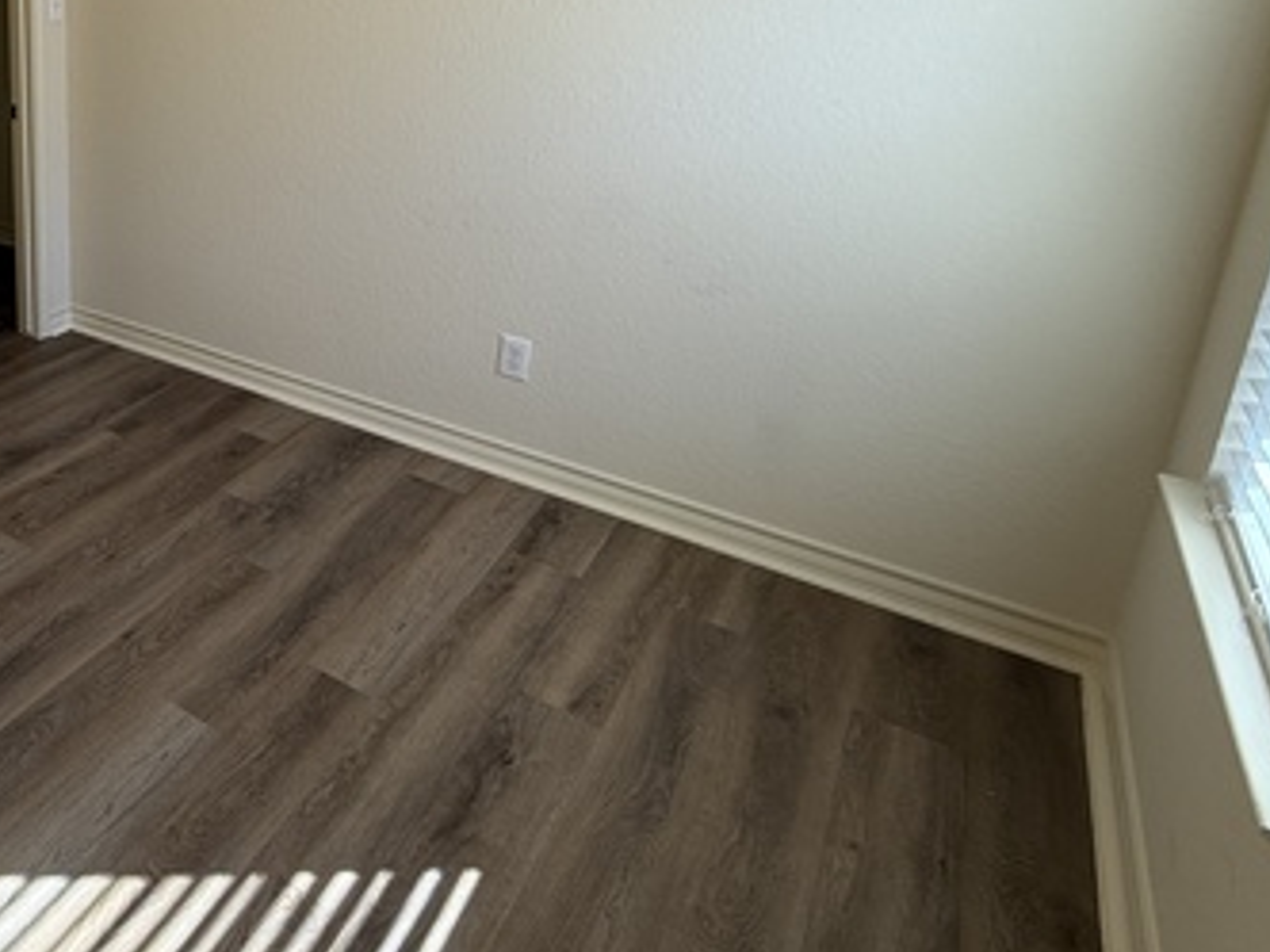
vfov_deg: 48.5
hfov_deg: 54.2
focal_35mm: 27
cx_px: 61
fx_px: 991
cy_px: 195
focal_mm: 2.22
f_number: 2.2
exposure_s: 1/120
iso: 80
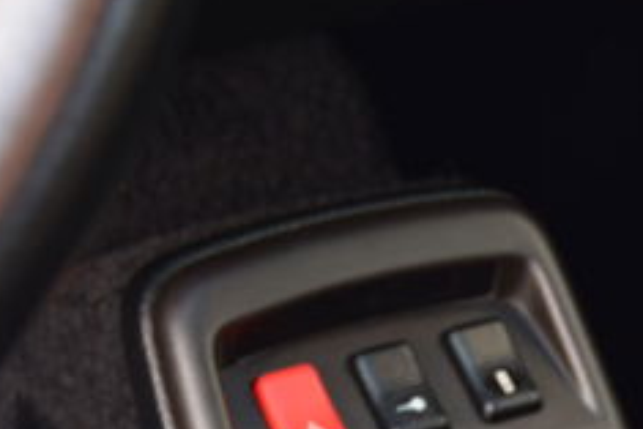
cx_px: 616
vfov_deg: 7.9
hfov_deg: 11.9
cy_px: 639
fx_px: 3067
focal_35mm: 172
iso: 100
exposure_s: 1/10
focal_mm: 35
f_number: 4.5
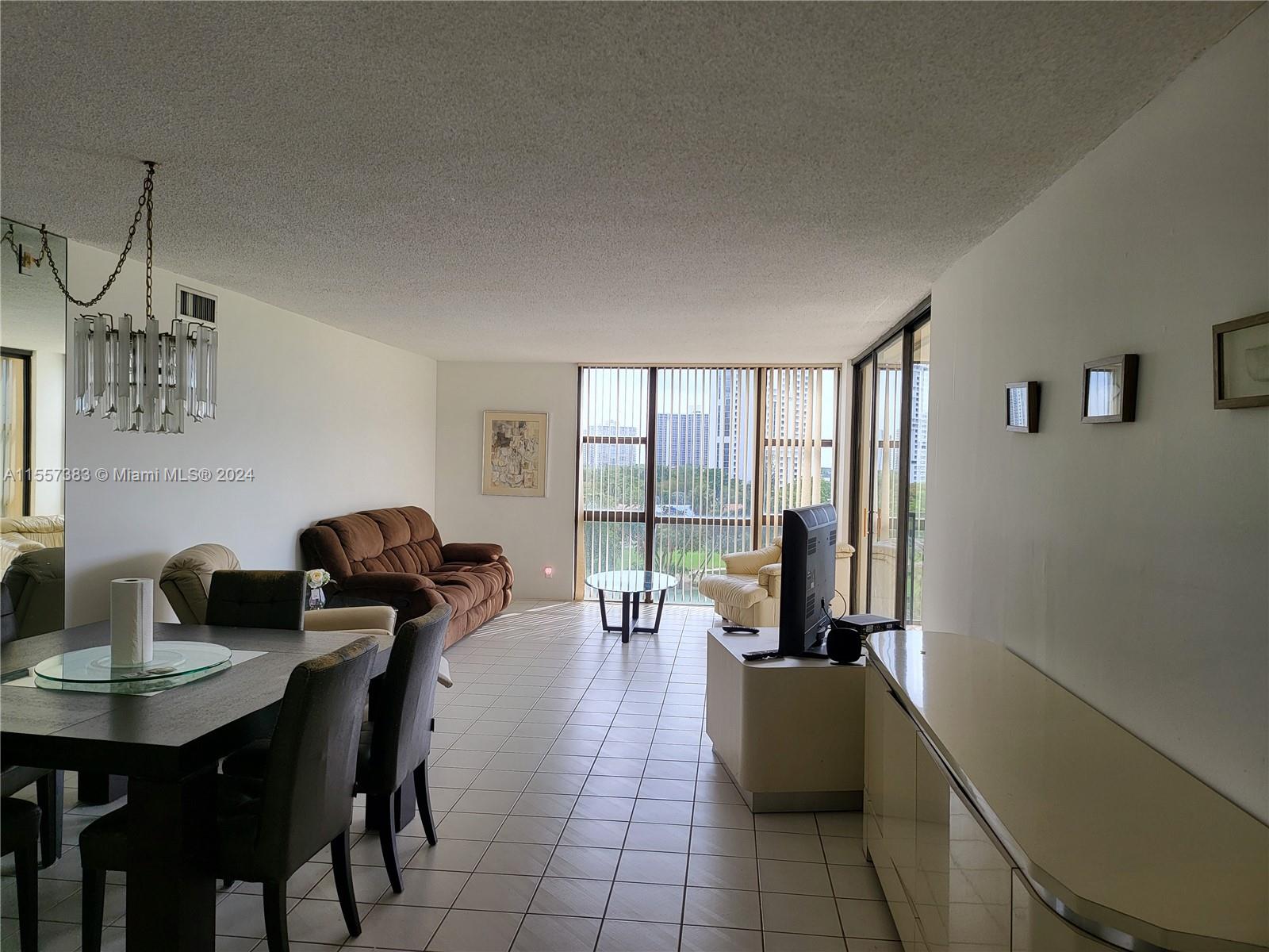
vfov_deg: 56.8
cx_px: 634
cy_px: 476
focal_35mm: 24
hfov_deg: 71.6
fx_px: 880
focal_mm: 5
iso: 40
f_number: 1.8
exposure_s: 1/375
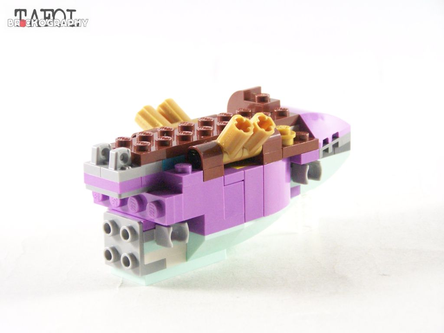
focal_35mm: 105
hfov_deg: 18.7
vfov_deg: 14.1
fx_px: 1347
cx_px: 222
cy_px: 166
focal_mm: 17.5
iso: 400
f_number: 3.2
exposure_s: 1/60
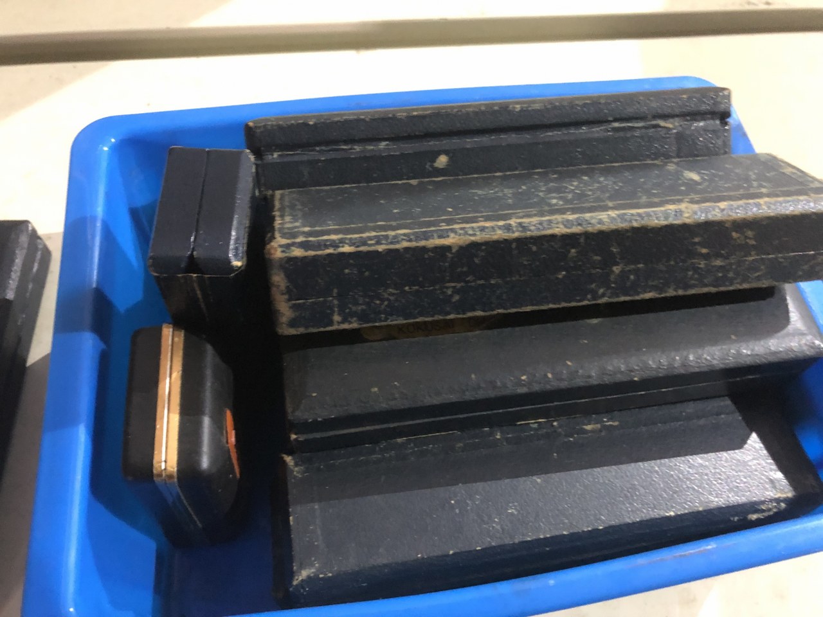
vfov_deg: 49.7
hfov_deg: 63.4
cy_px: 308
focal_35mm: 28
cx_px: 412
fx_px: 666
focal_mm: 3.99
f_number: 1.8
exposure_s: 1/4
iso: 100
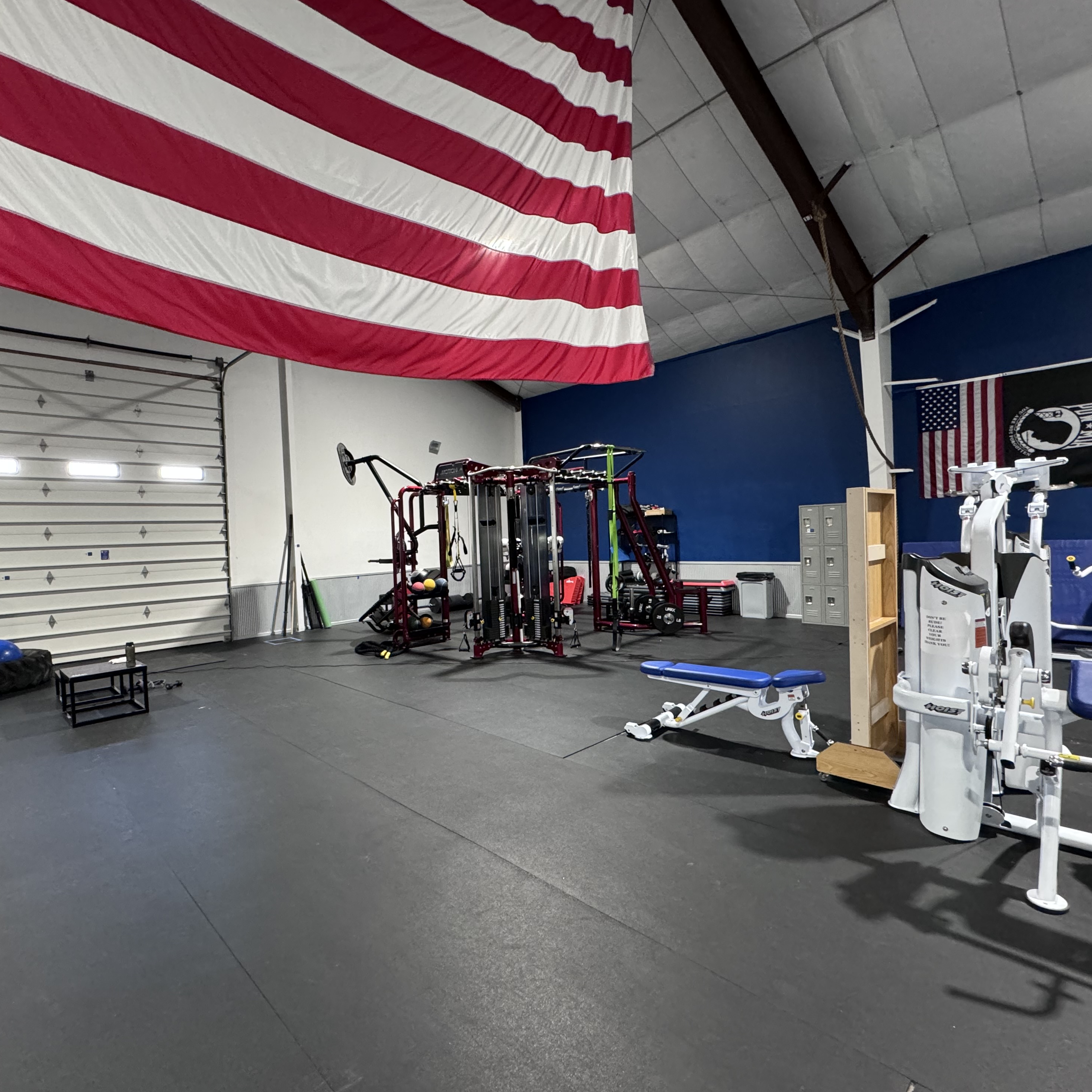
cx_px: 455
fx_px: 607
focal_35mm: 17
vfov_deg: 84.0
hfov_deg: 83.3
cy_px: 548
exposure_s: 1/60
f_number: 2.2
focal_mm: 2.22
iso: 400
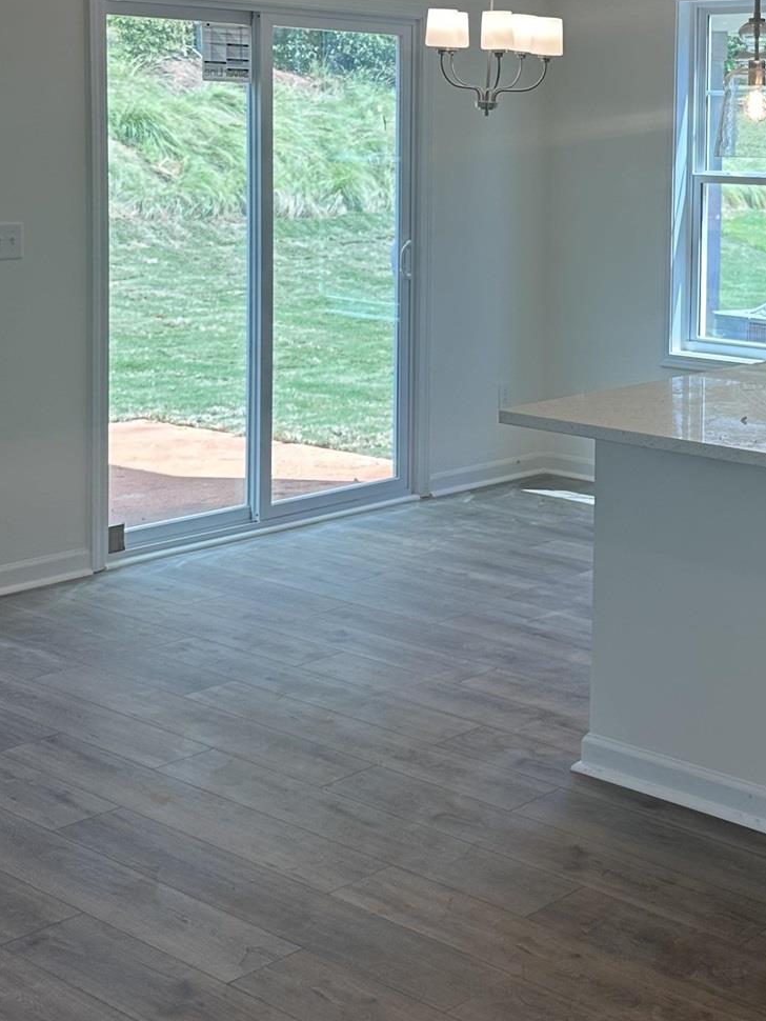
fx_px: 1681
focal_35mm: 57
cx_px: 689
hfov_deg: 24.9
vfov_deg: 33.2
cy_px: 263
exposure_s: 1/222
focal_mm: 6.86
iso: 64
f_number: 1.78
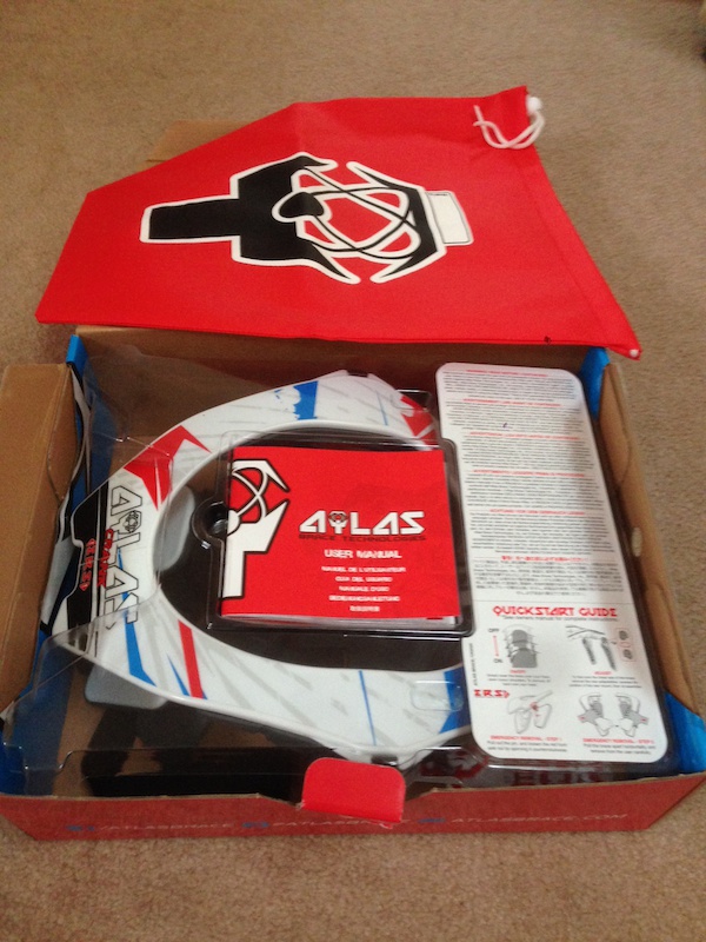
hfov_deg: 42.9
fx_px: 897
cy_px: 471
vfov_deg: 55.4
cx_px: 353
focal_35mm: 33
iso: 250
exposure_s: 1/20
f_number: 2.4
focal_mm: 4.12
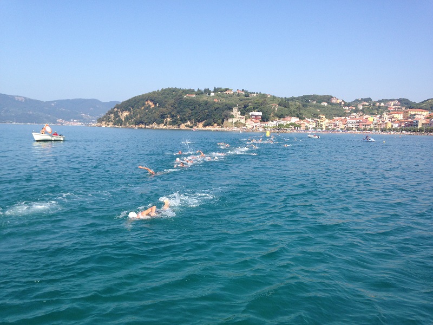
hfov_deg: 55.4
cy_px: 162
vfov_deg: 42.9
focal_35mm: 33
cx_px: 216
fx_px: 413
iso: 50
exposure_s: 1/1290
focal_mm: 4.12
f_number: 2.4
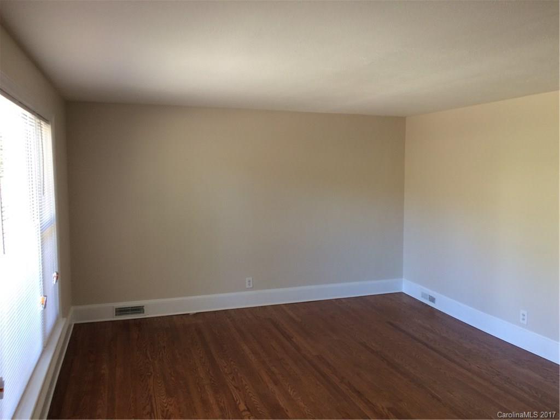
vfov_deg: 48.2
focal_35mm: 29
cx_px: 280
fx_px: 469
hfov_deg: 61.7
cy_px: 210
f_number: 2.2
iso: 80
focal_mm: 4.15
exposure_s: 1/30
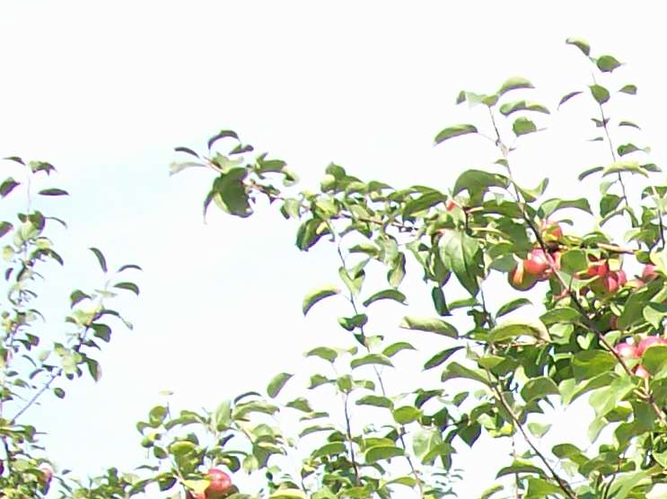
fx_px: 2657
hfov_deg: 13.4
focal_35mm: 138
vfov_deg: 10.1
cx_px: 1049
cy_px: 934
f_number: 2.7
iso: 80
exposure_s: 1/556
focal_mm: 6
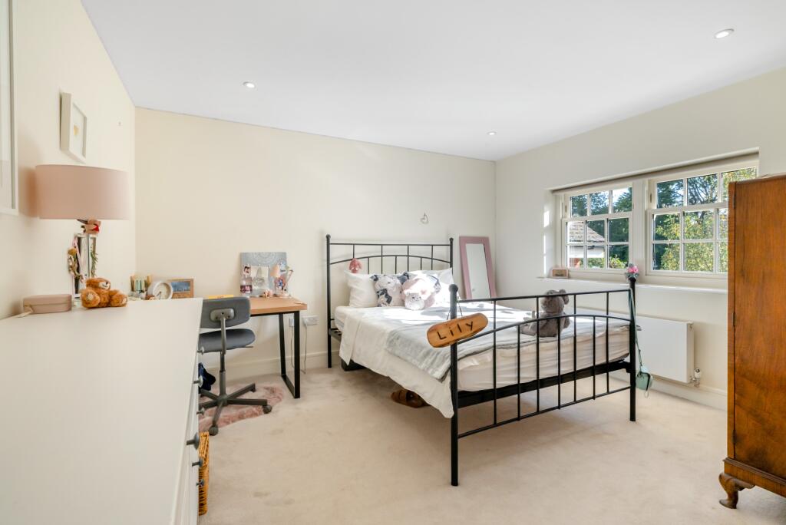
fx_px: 350
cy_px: 262
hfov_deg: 96.7
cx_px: 393
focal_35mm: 16
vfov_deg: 73.8
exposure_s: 1/80
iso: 320
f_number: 10
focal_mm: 16
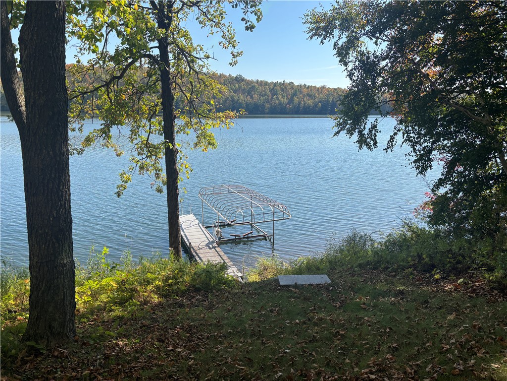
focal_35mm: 26
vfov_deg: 53.1
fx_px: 381
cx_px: 254
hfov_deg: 67.3
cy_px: 190
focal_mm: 5.96
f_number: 1.6
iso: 50
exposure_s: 1/1949
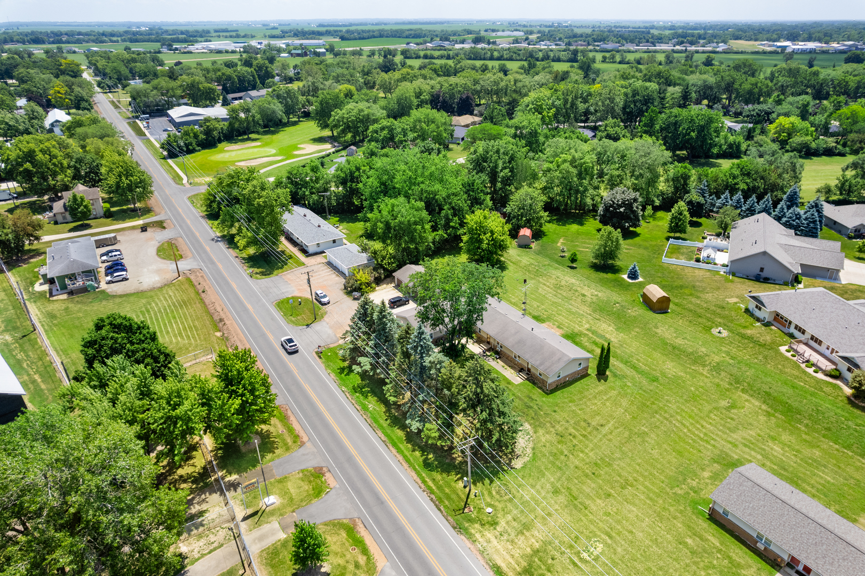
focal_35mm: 22
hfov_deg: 78.6
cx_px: 432
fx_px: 528
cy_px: 288
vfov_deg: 57.2
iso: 100
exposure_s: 1/1000
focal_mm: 8.38
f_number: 2.8
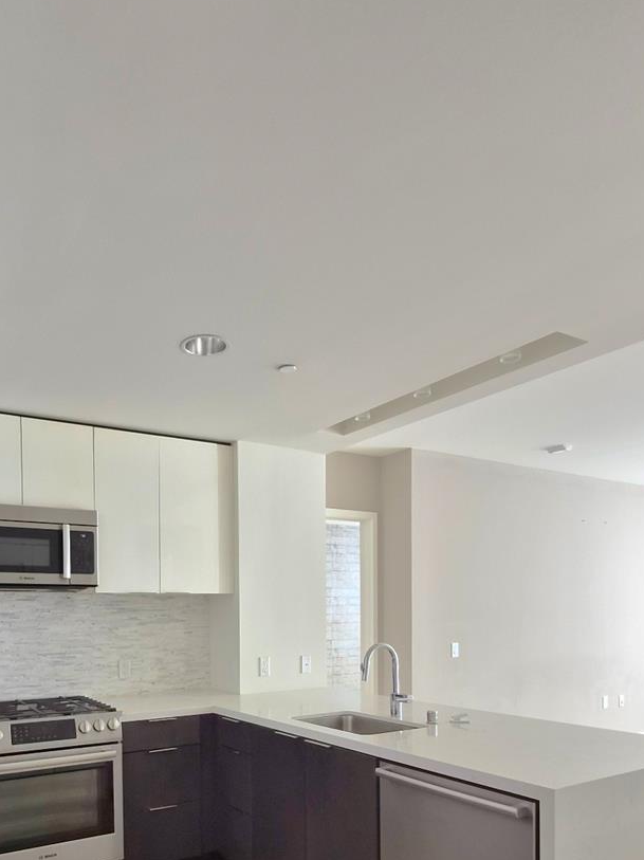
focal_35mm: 24
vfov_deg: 67.9
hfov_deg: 54.9
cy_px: 625
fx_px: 596
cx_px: 187
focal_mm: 1.7
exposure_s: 1/60.2
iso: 40
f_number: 2.2
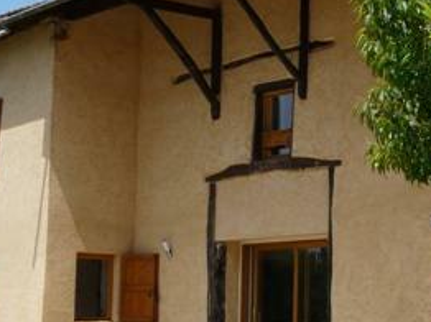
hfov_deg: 16.9
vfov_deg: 12.8
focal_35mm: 115
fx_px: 1431
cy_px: 246
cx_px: 403
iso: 100
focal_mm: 7.7
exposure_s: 1/500
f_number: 6.3
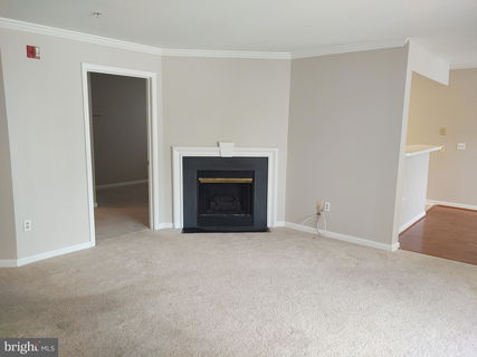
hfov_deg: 65.3
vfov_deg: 51.3
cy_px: 178
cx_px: 238
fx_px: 372
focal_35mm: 27
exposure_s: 1/60
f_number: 1.7
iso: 166
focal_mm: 4.75
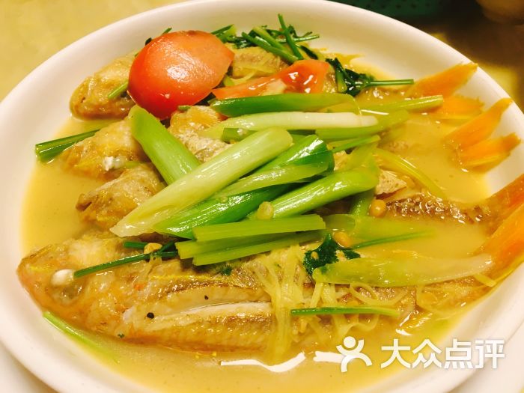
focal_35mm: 29
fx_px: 439
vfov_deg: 48.2
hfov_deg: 61.7
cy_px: 196
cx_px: 262
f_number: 2.2
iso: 64
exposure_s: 1/33
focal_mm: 4.15
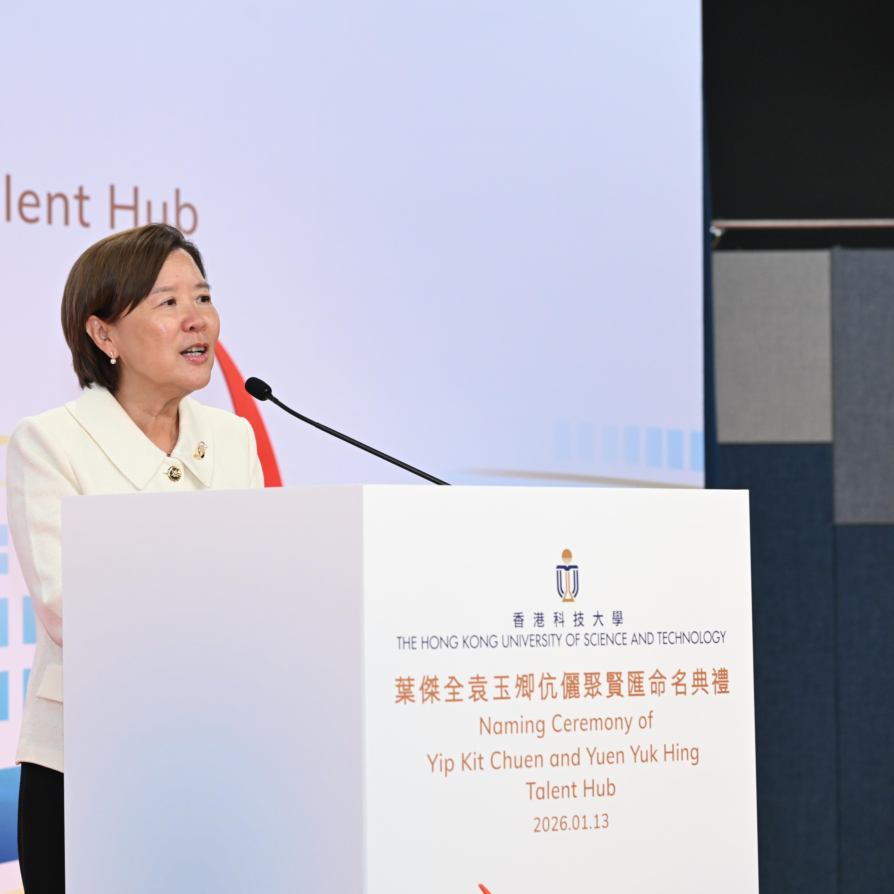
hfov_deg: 11.3
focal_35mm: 154
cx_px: 335
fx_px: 4500
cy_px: 445
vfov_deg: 11.3
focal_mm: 120
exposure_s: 1/200
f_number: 5.6
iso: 2000
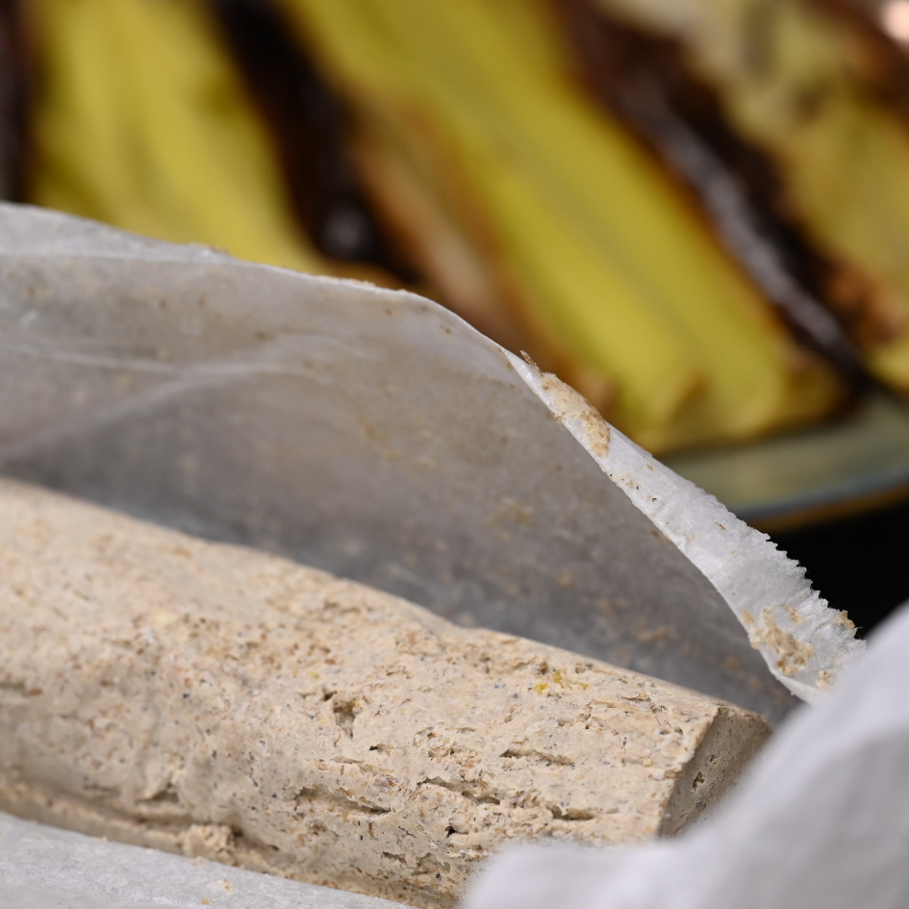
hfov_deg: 11.4
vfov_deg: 11.4
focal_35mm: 153
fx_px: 4546
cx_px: 267
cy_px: 438
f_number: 4.5
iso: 800
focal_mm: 105
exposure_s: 1/60
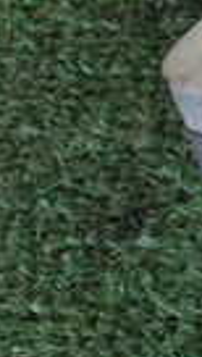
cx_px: 719
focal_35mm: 206
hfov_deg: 5.4
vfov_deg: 10.4
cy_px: 0
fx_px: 1952
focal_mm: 7.86
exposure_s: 1/125
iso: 800
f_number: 2.9
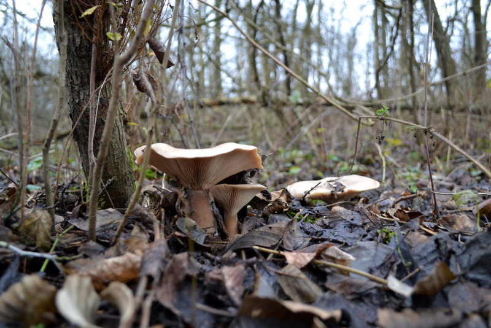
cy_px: 164
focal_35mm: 30
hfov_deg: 61.9
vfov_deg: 43.6
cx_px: 246
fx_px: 409
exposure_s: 1/60
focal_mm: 20
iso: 400
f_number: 4
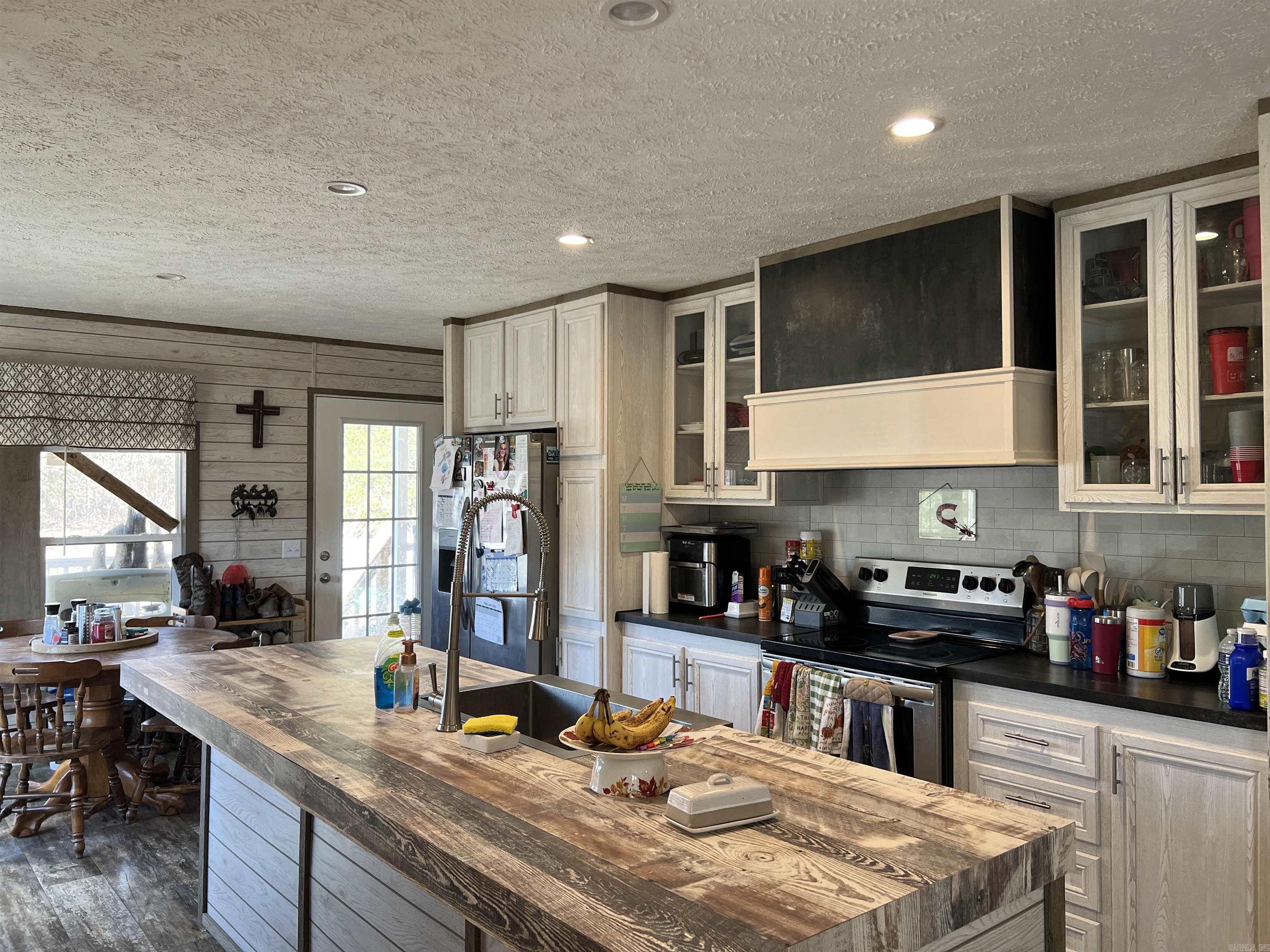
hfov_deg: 67.3
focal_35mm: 26
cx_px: 635
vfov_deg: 53.1
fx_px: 954
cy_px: 476
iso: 125
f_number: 1.5
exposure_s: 1/120
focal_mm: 5.7
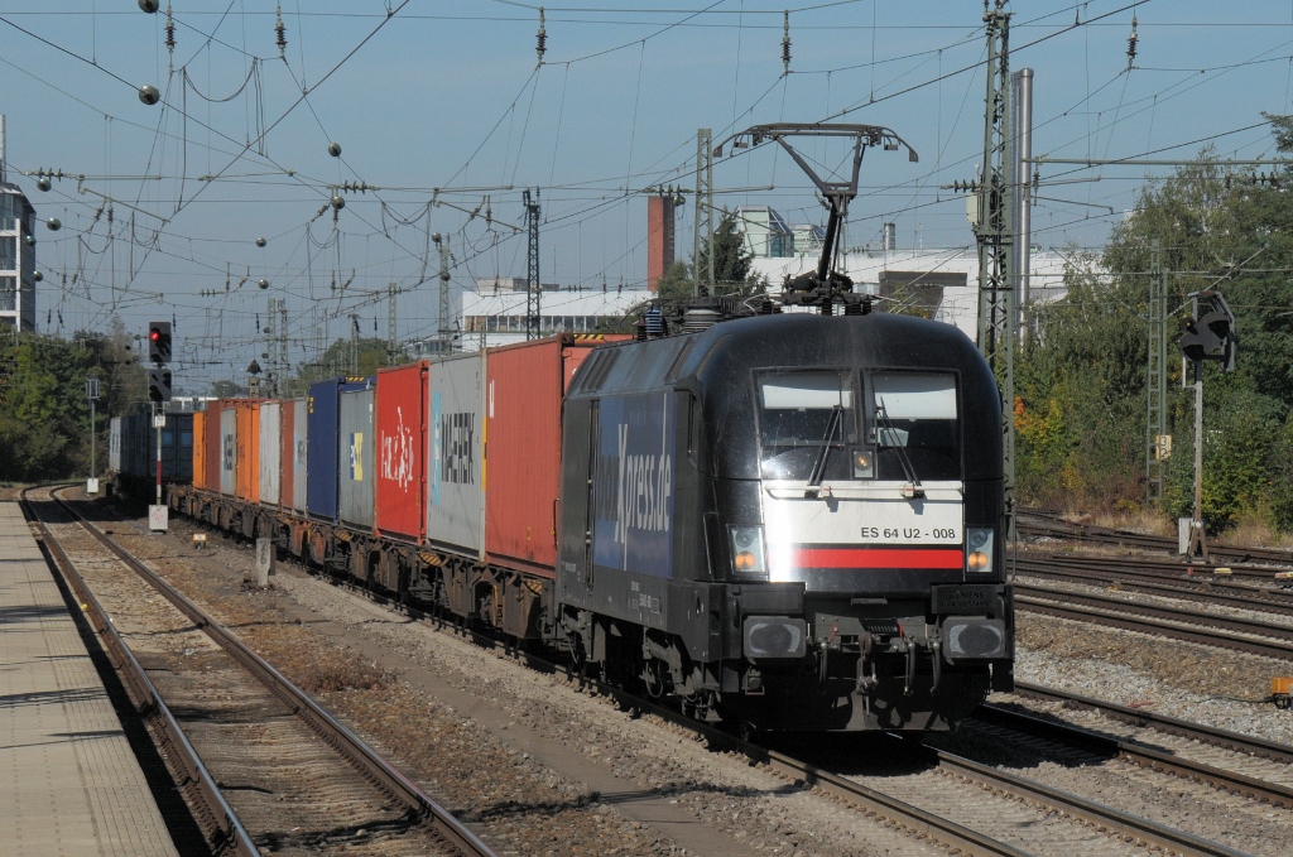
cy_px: 428
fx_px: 5378
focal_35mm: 150
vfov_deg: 9.1
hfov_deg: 13.7
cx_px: 646
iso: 320
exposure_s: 1/640
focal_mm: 100
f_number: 14
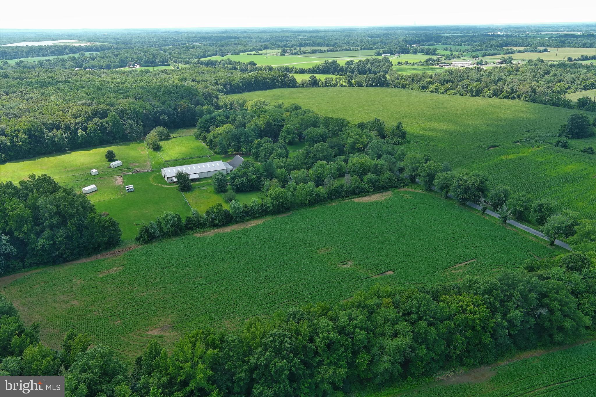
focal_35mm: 29
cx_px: 298
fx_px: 480
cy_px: 198
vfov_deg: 45.0
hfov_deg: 63.7
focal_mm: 10.57
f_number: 2.8
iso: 100
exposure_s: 1/500
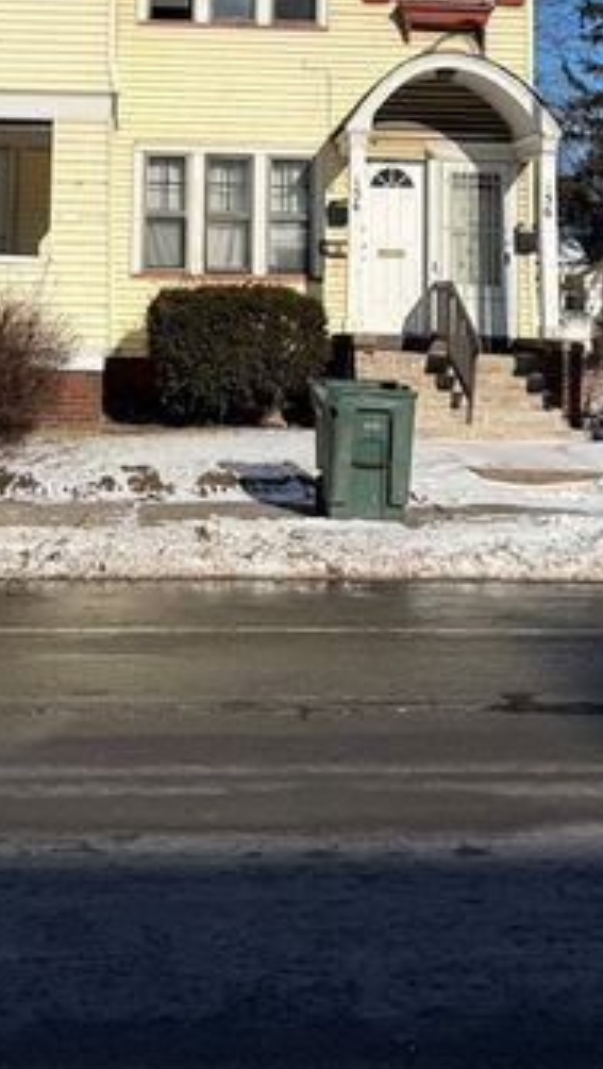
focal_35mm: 52
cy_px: 152
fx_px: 1475
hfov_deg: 23.0
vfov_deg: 37.7
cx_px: 217
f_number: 1.78
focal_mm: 6.76
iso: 80
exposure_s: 1/10309
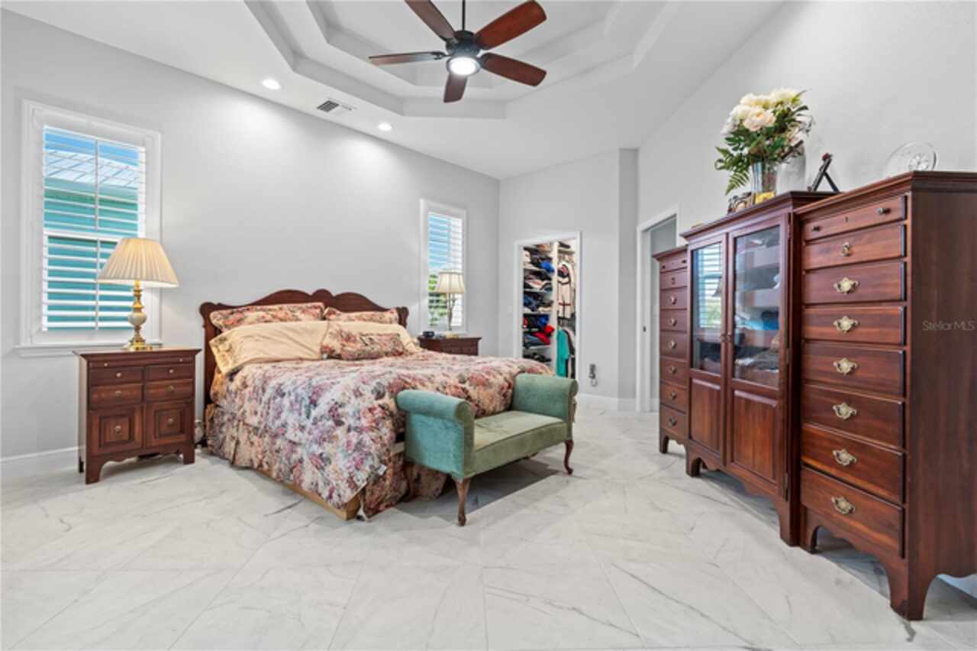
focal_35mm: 16
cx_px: 488
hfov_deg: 95.0
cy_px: 326
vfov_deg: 72.0
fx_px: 448
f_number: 8
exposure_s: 1/2
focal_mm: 16.5
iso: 100
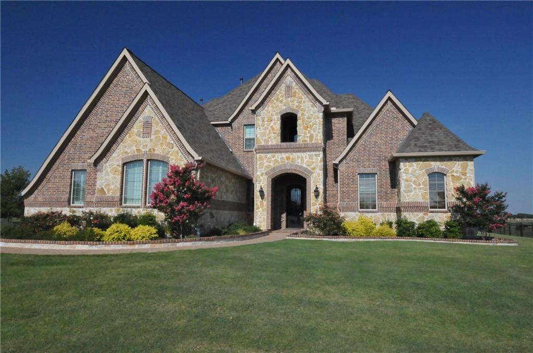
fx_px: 333
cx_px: 266
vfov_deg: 56.0
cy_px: 176
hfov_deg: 77.4
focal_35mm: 22
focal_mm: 15
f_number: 16
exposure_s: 1/1000
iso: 3200
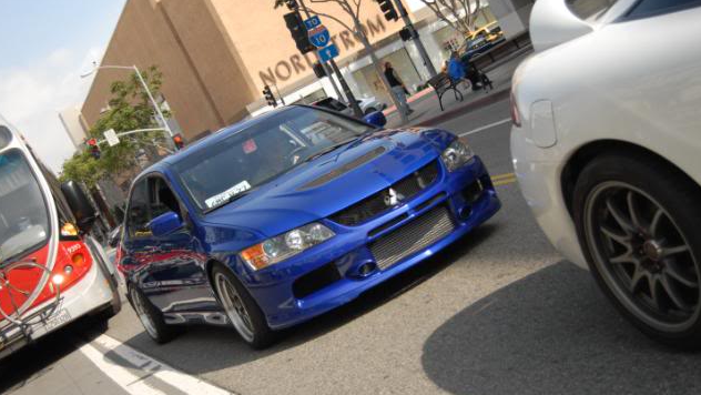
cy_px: 199
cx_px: 348
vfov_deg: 23.5
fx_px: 948
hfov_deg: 40.6
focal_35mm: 51
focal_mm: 32
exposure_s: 1/1000
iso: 250
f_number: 4.5
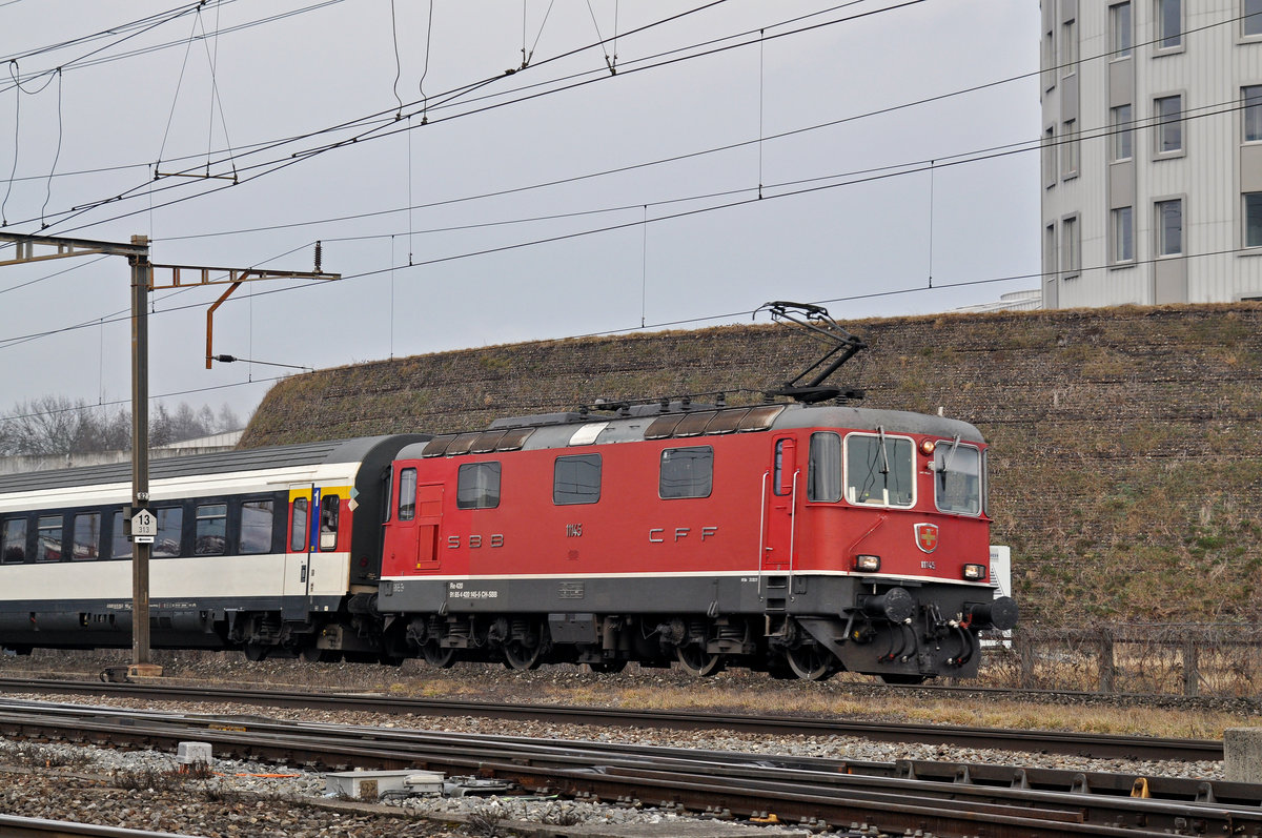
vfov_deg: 14.7
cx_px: 631
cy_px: 419
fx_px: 3256
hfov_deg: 21.9
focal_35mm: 93
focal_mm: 62
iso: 400
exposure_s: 1/800
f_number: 4
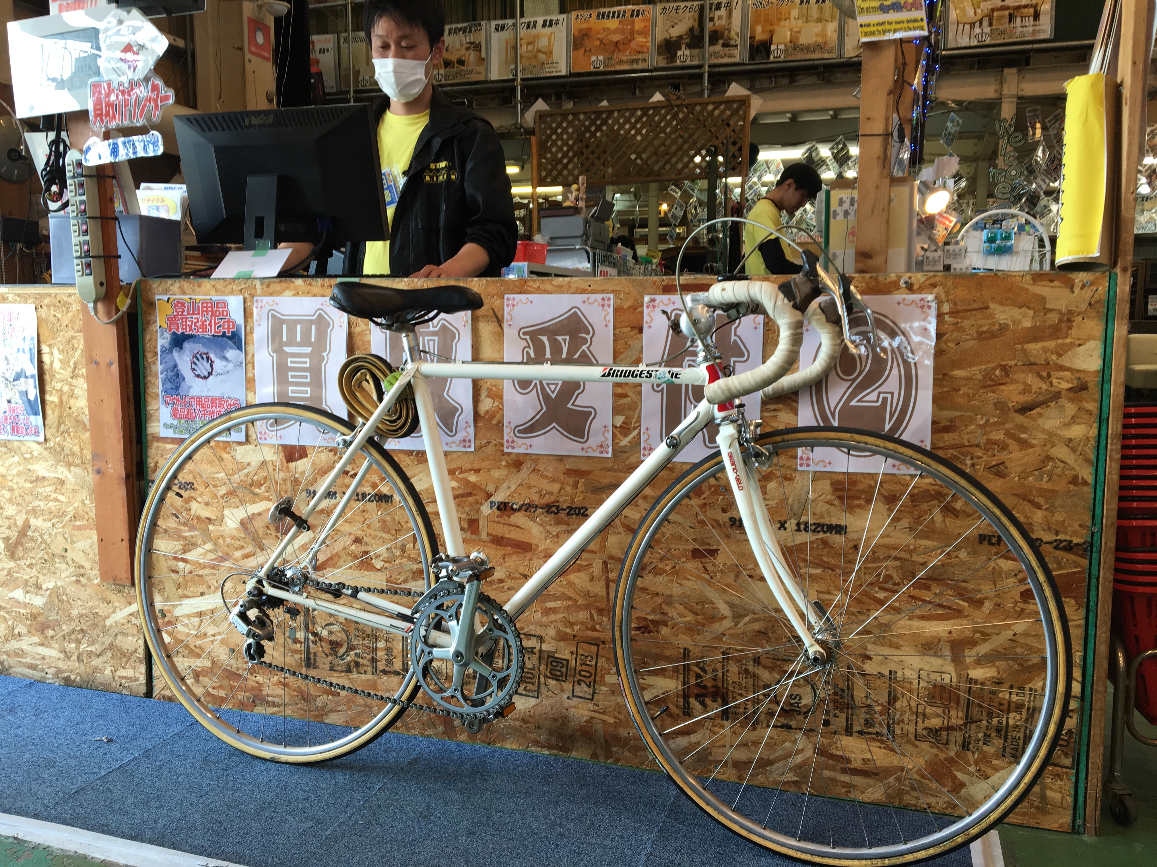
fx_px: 969
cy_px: 434
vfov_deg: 48.2
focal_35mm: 29
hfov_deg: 61.7
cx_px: 578
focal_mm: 4.15
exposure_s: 1/60
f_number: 2.2
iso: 32
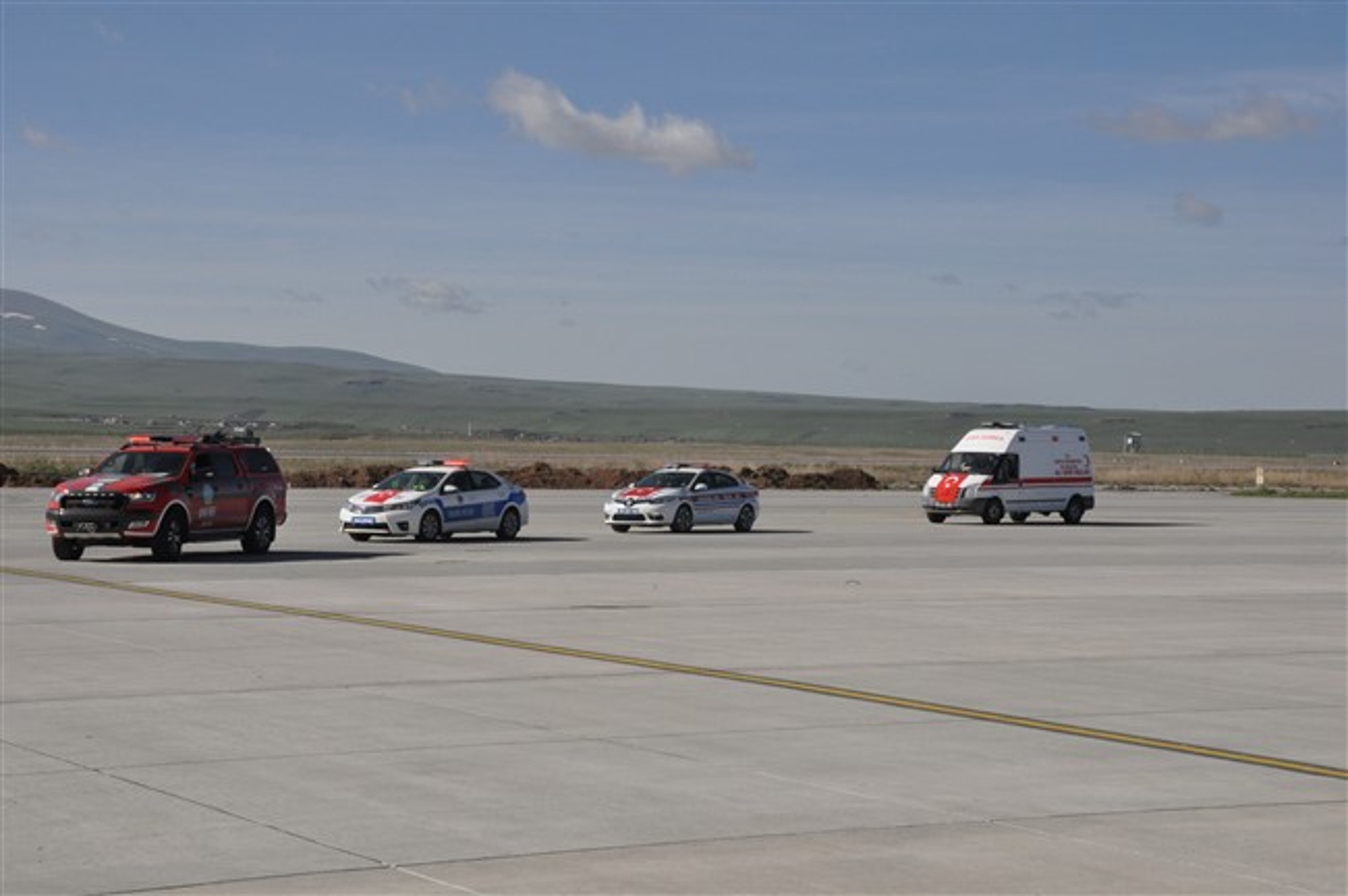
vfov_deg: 20.1
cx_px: 674
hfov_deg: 29.9
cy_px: 448
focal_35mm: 68
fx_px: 2525
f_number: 16
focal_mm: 45
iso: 1000
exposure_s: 1/1000
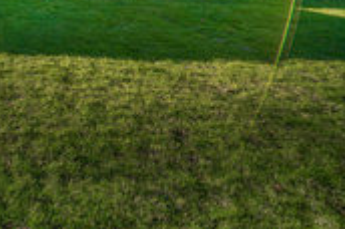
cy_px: -60
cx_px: -85
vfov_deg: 29.1
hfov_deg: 36.6
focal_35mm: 38
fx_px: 363
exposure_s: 1/160
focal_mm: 15
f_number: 7.1
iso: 125
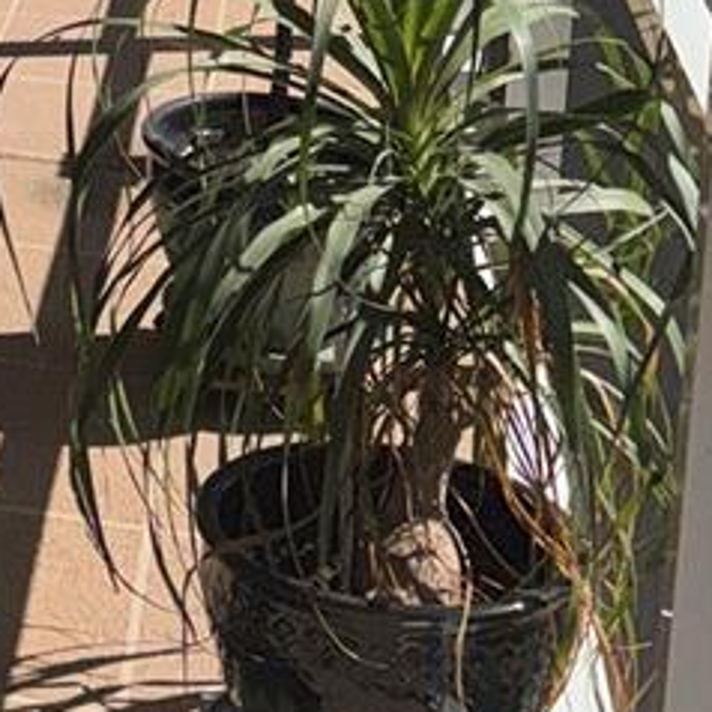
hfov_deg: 15.3
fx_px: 2490
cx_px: -299
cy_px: -371
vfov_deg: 15.0
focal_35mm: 107
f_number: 1.78
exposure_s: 1/10417
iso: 50
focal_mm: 6.76
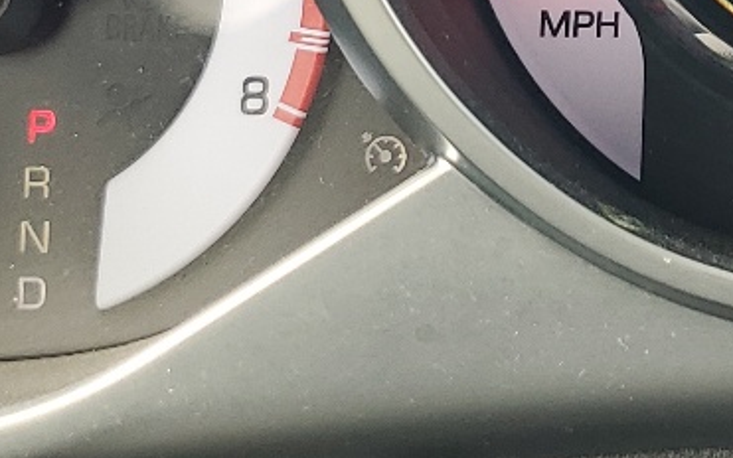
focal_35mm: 119
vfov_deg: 10.7
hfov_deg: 16.6
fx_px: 2378
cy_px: -201
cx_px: 933
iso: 50
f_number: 1.5
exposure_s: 1/116
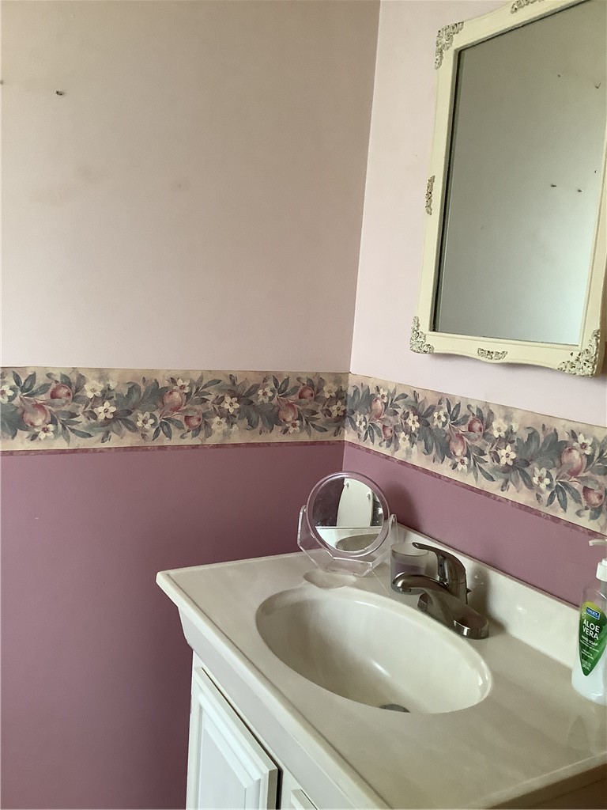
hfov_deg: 45.4
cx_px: 304
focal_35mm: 31
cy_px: 405
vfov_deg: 58.4
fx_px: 725
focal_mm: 3.3
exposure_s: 1/50
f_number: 2.4
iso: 160
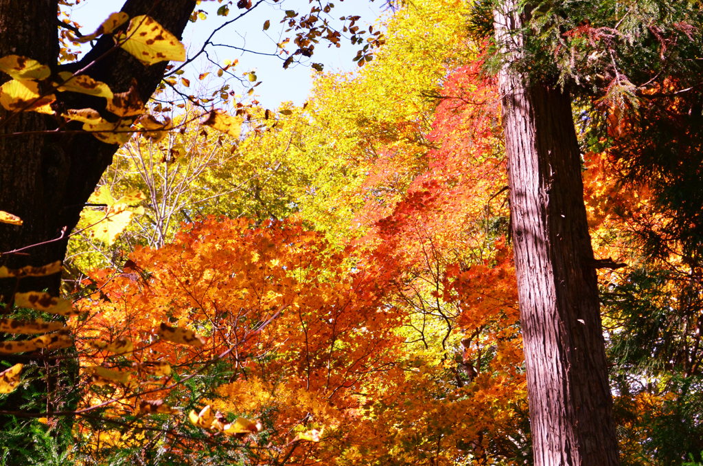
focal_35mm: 82
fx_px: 1608
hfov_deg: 24.7
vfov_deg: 16.5
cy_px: 233
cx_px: 352
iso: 400
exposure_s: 1/200
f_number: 10
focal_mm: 55
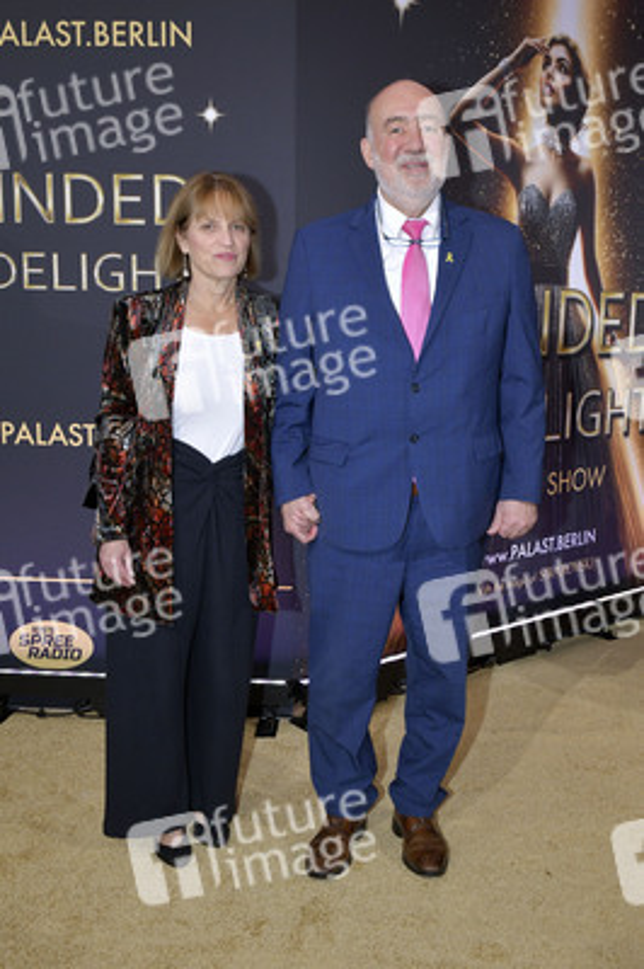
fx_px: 860
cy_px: 484
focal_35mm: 32
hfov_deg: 41.0
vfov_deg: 58.8
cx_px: 322
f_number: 6.3
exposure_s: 1/250
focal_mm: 32
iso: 1250
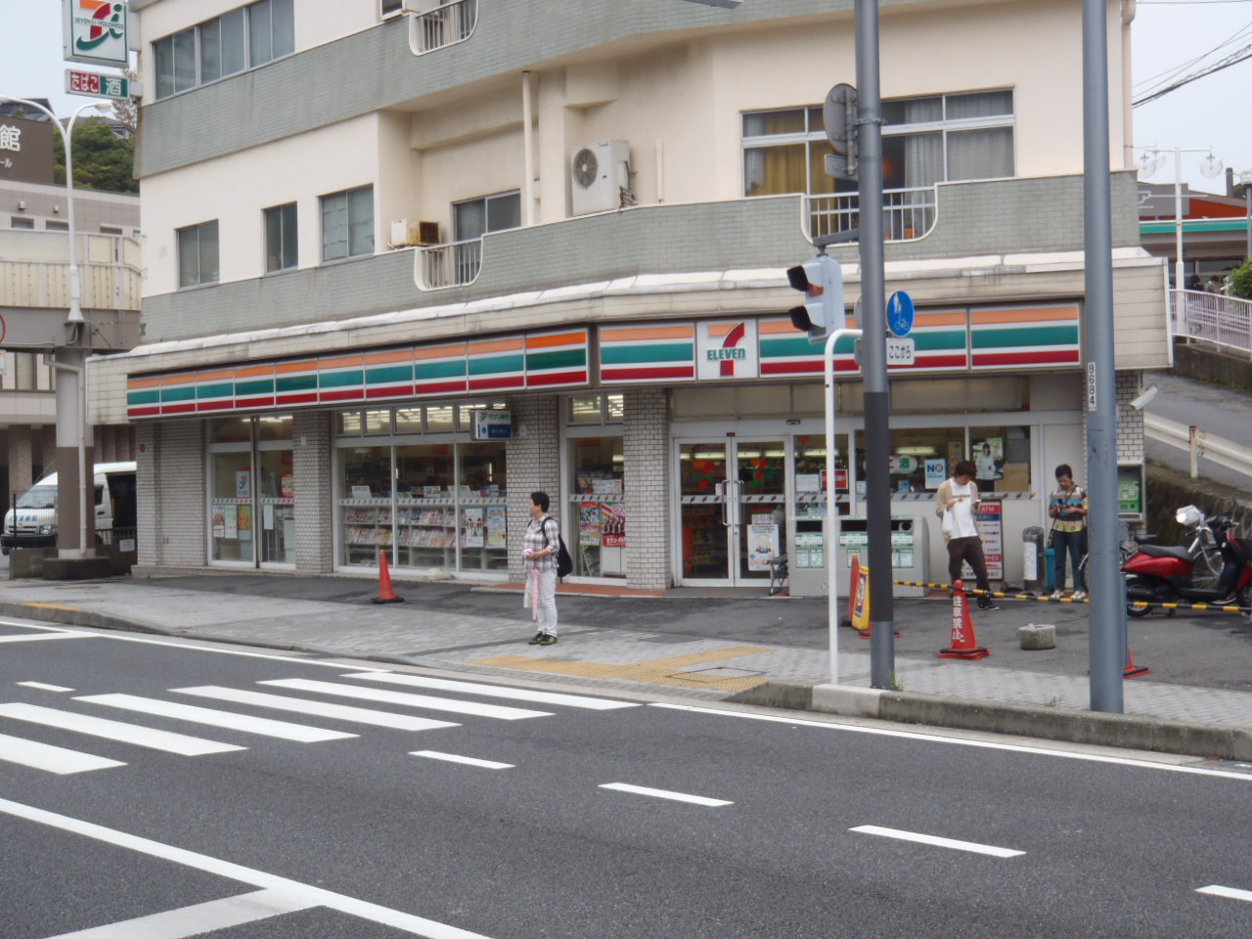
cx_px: 626
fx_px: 1772
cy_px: 470
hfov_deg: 38.9
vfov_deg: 29.7
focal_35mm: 49
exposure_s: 1/100
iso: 64
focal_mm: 8.89
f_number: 5
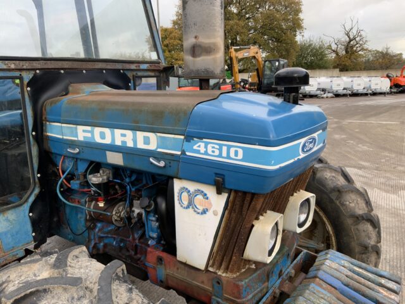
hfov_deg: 61.7
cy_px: 152
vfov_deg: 48.2
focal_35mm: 29
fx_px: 339
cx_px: 202
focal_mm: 3
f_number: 1.8
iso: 16
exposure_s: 1/122
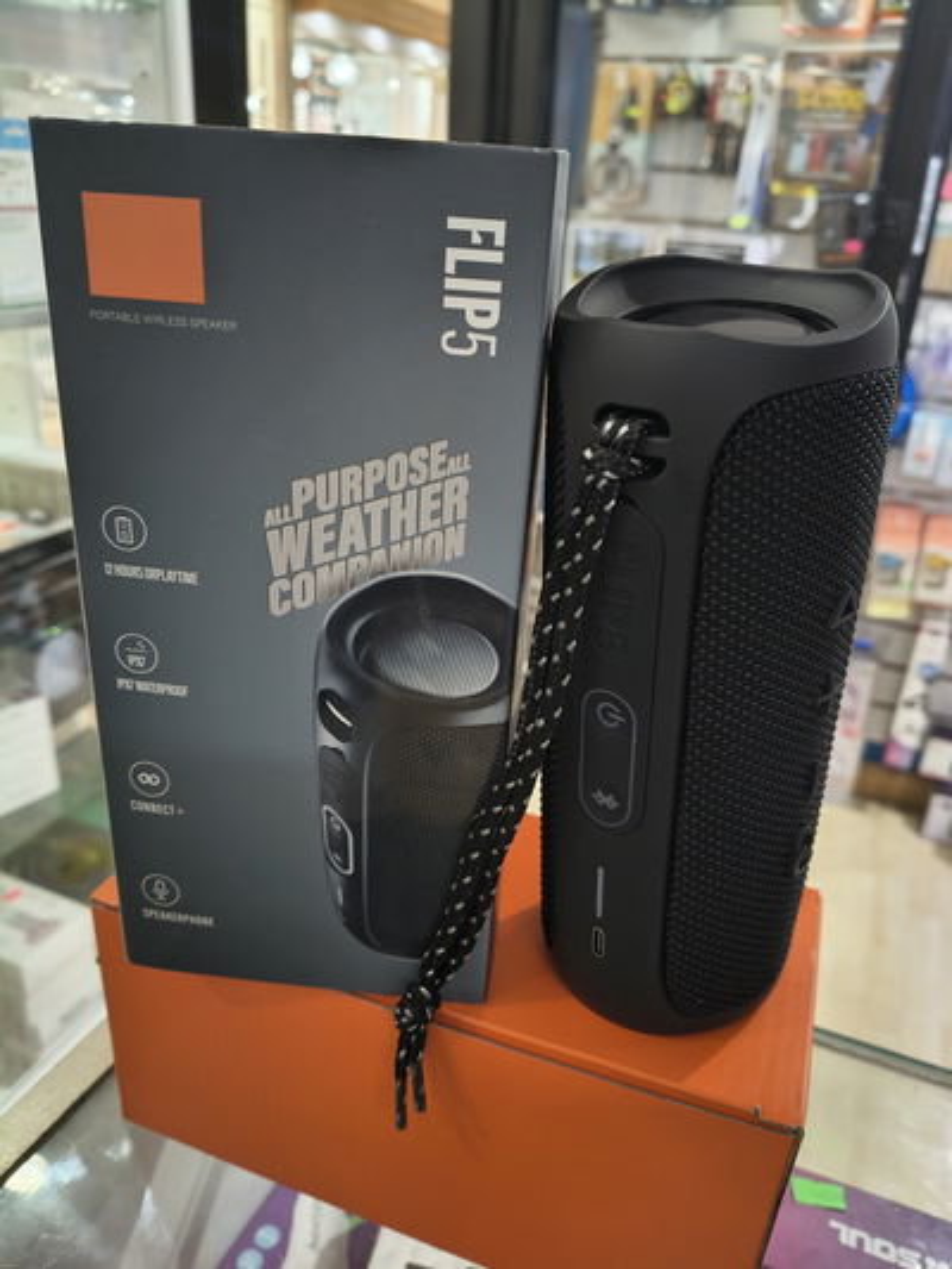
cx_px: 476
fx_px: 953
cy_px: 634
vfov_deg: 67.3
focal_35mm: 26
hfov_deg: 53.1
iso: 301
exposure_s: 1/50
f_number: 1.8
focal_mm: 4.81
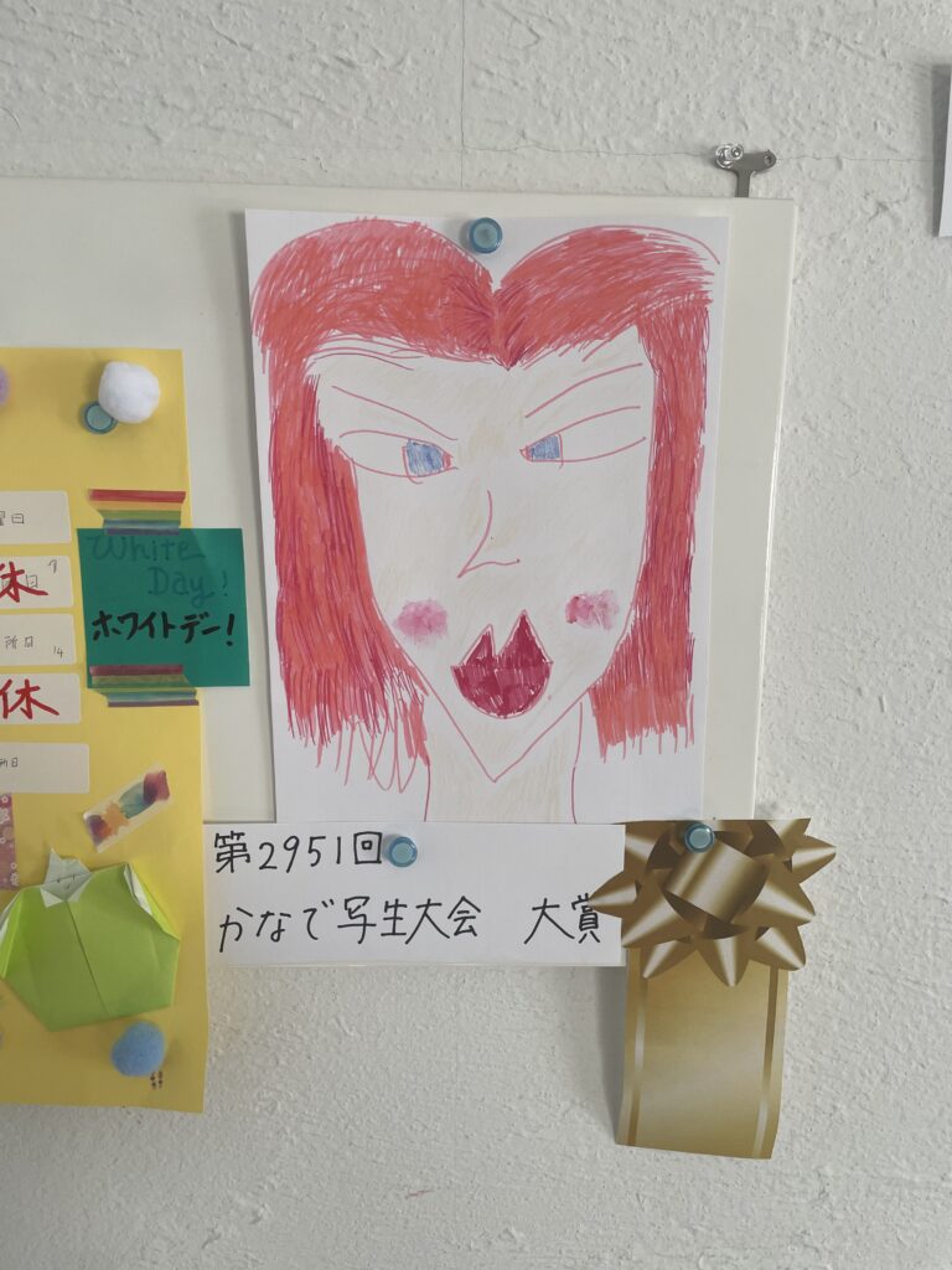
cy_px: 635
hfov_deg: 53.1
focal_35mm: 26
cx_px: 476
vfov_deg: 67.3
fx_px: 953
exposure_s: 1/121
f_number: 1.6
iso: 50
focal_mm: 4.2
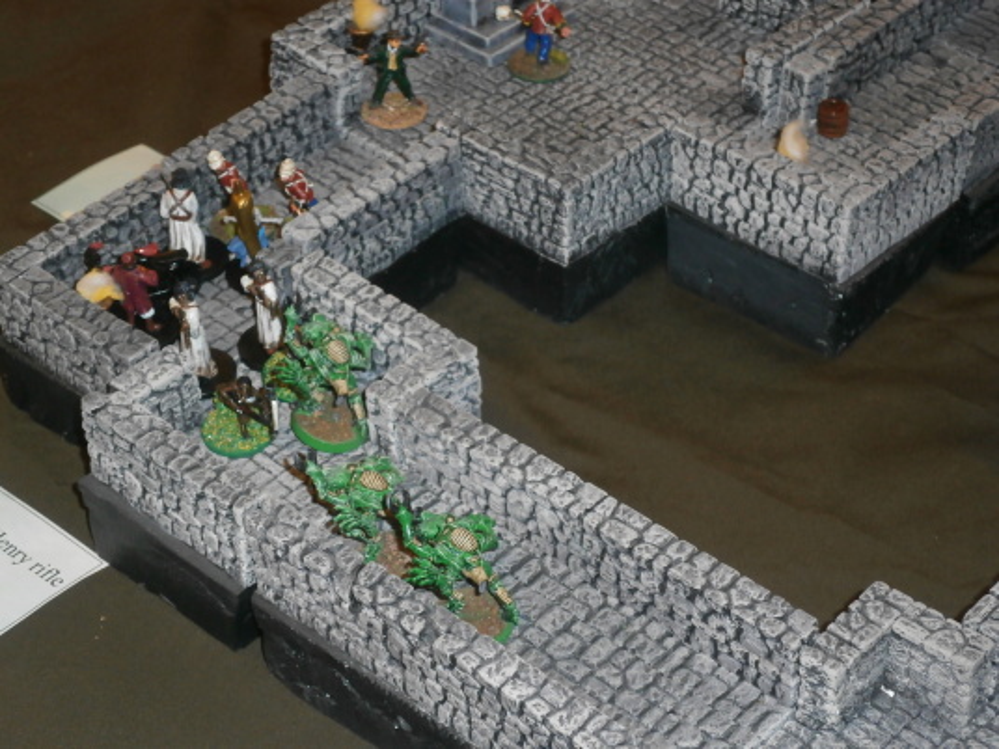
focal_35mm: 73
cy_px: 374
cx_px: 500
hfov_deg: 26.7
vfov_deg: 20.2
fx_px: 2107
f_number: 4.4
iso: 200
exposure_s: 1/50
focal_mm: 13
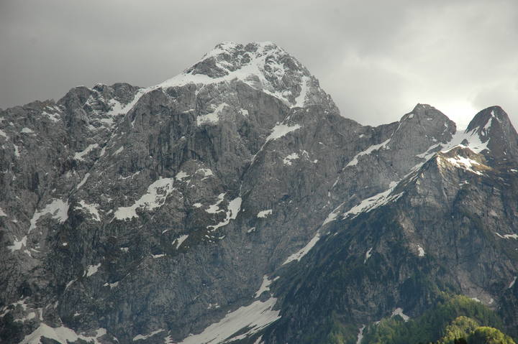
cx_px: 259
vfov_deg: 13.0
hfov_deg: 19.5
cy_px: 172
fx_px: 1510
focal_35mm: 105
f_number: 7.1
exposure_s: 1/200
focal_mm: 70
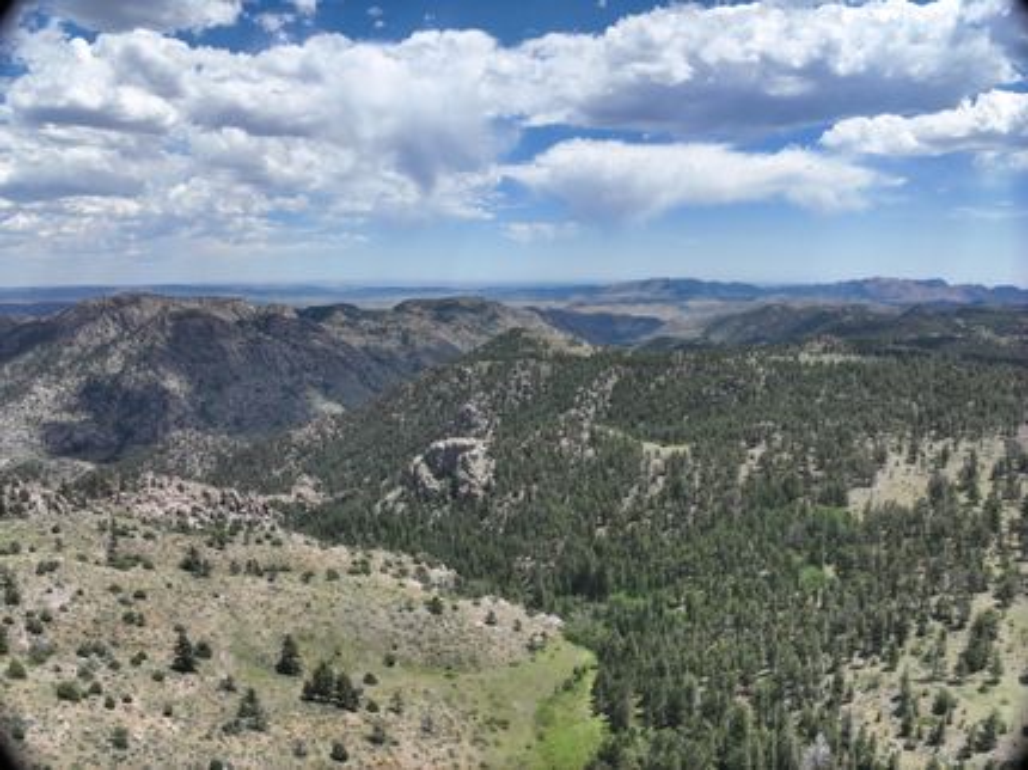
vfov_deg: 56.8
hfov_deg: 71.6
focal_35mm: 24
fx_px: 712
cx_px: 514
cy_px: 385
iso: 100
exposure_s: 1/2000
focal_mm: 12.29
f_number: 3.5
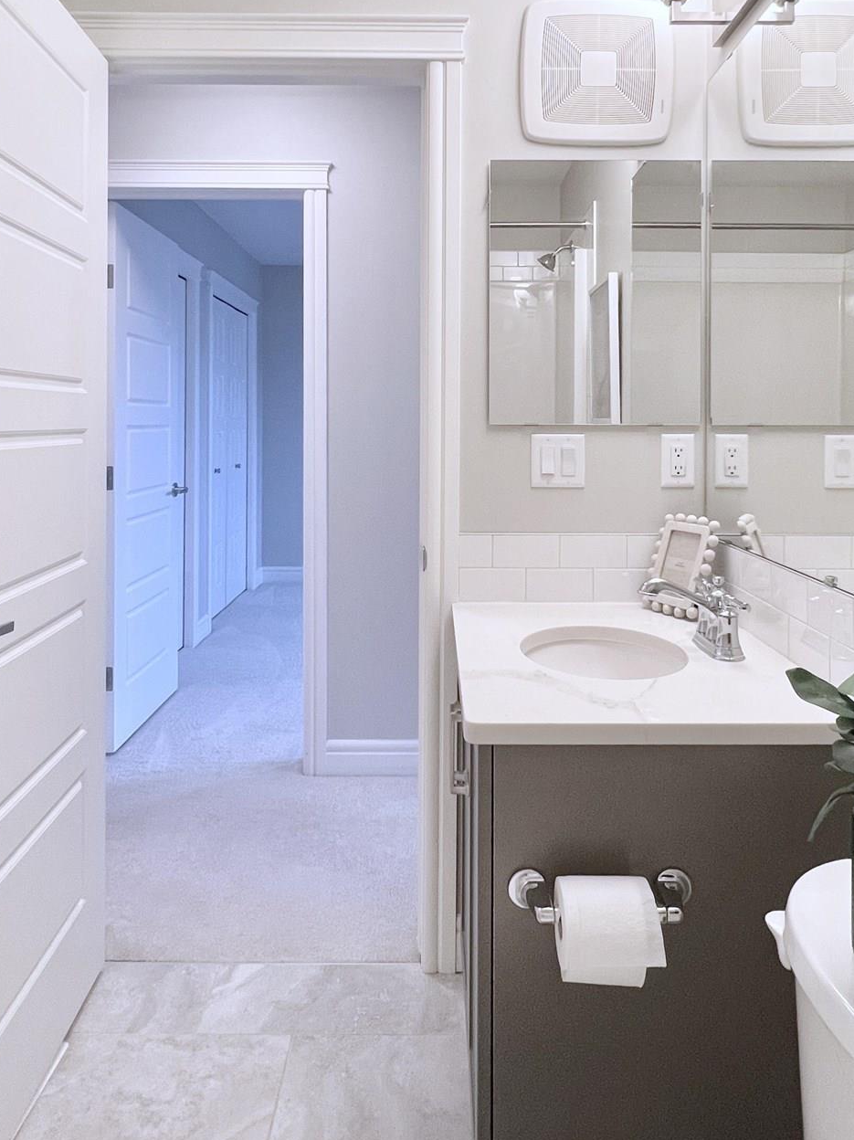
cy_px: 428
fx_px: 790
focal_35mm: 24
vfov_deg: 70.5
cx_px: 410
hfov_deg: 56.8
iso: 160
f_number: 1.8
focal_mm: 1.57
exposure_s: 1/120
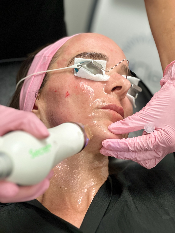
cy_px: 116
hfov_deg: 19.1
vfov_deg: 25.3
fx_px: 519
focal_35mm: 77
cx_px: 88
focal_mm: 9
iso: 125
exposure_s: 1/40
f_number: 2.8
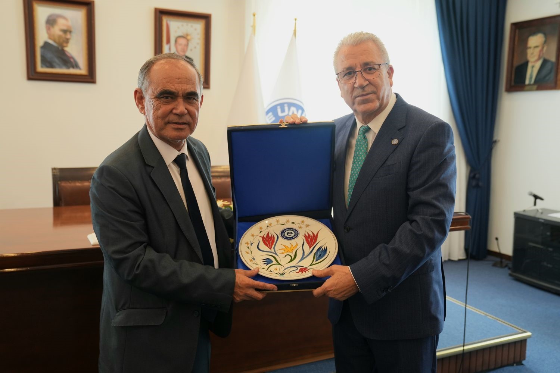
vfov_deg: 38.9
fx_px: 529
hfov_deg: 55.8
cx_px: 280
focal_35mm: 34
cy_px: 186
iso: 1000
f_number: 3.5
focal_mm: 34
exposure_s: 1/161
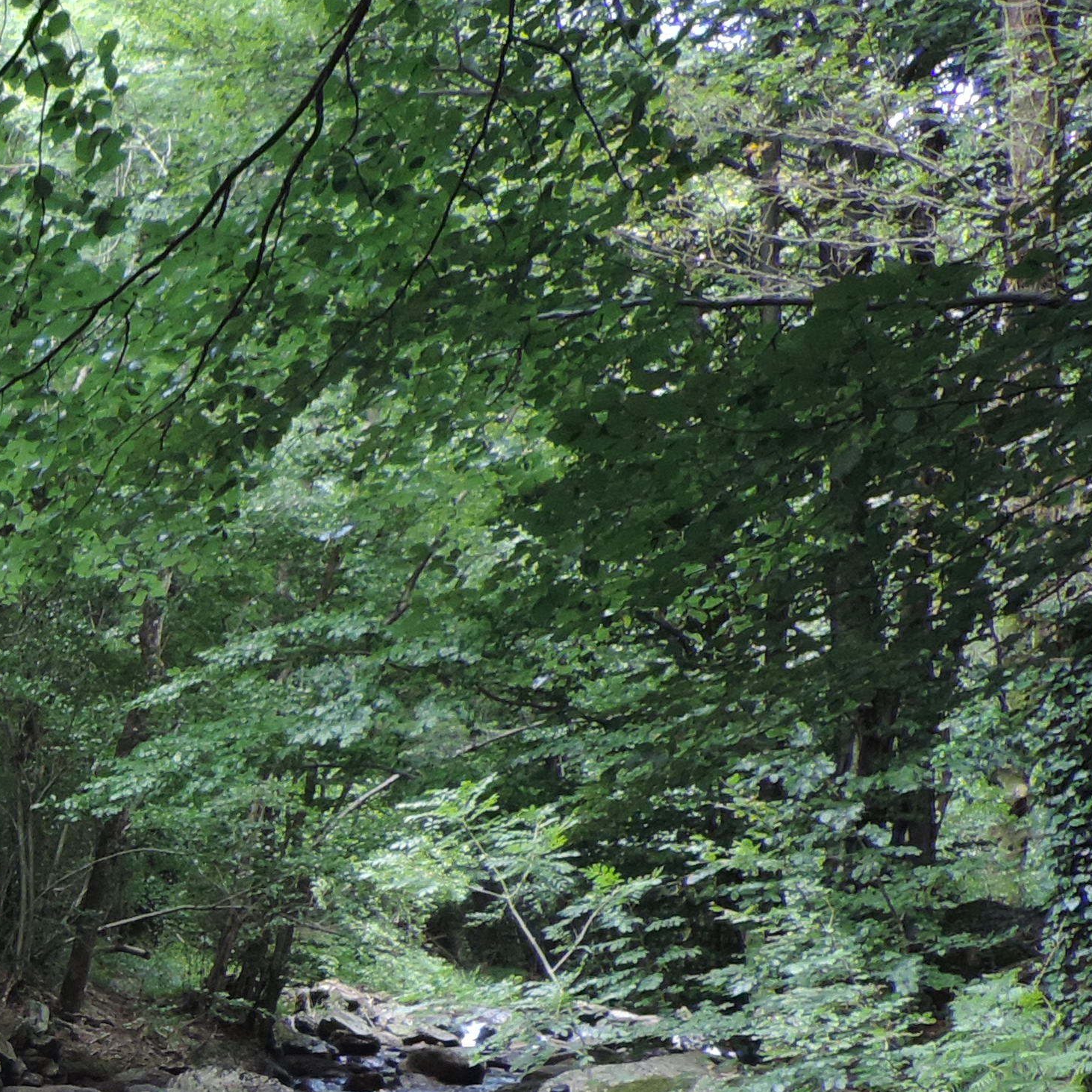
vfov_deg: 22.5
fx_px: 2534
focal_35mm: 71
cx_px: -714
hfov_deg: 19.7
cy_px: 1284
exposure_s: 1/30
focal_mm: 4.3
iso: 80
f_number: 3
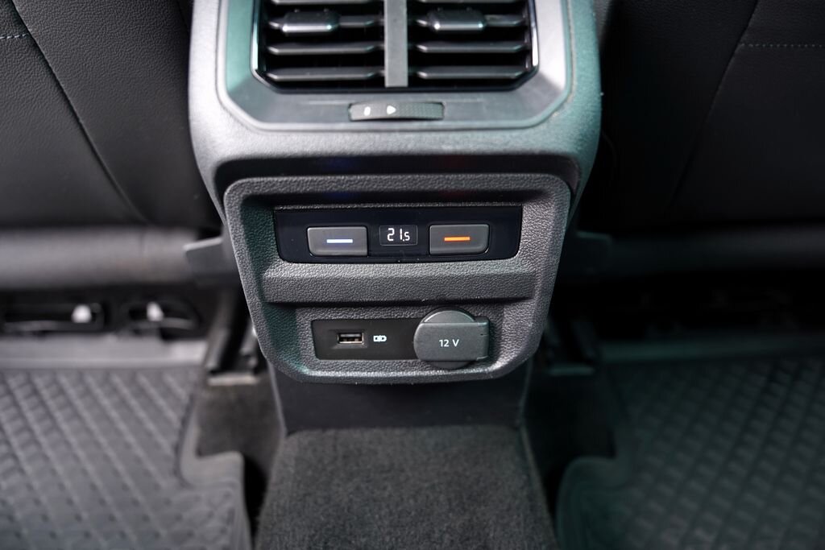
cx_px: 412
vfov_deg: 53.1
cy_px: 275
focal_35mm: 24
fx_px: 550
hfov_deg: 73.7
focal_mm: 24
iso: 250
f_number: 2.8
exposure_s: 1/30
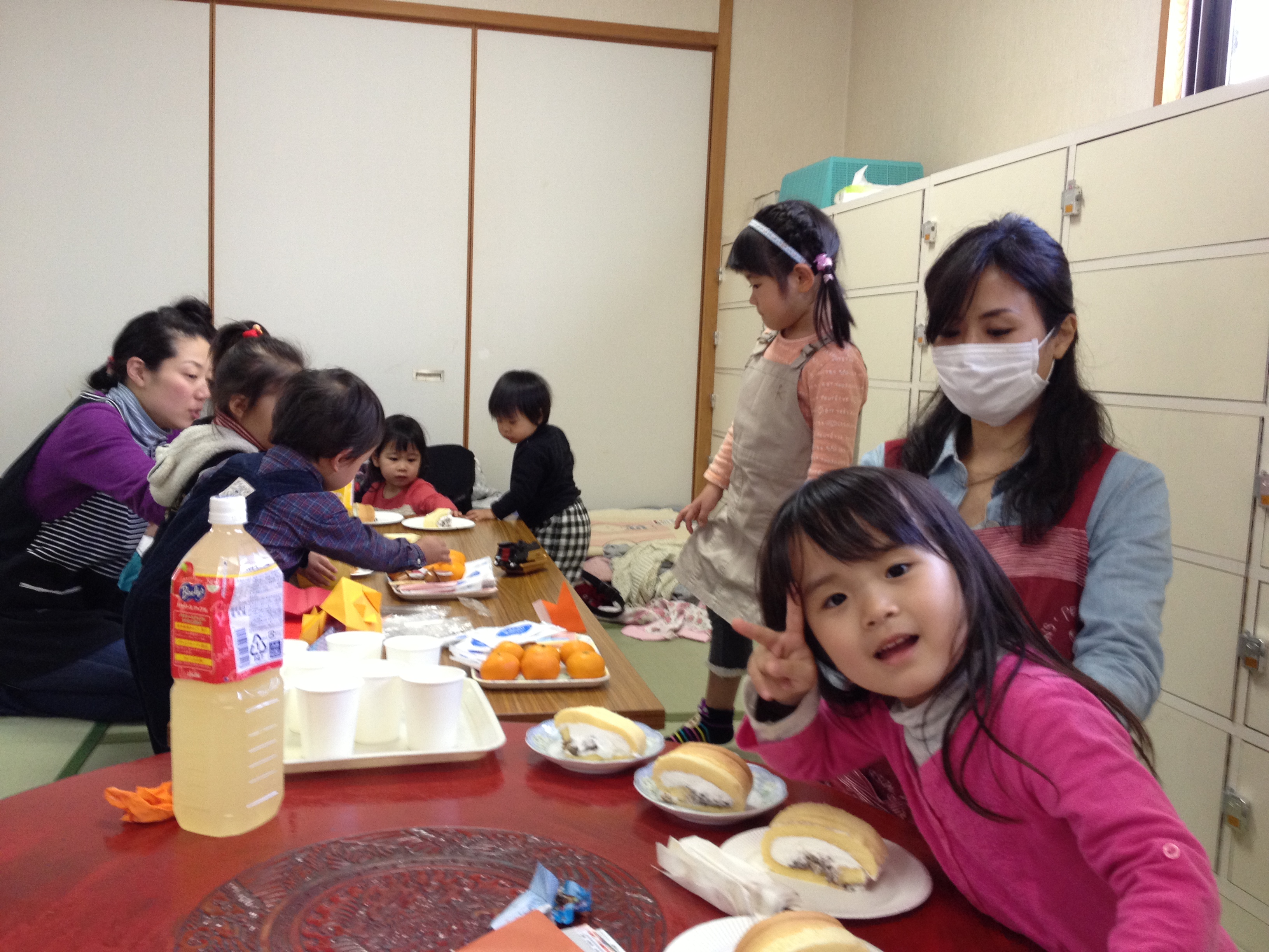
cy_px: 476
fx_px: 1283
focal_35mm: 35
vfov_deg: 40.7
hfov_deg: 52.6
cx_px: 634
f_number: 2.4
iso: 125
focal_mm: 4.28
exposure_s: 1/20
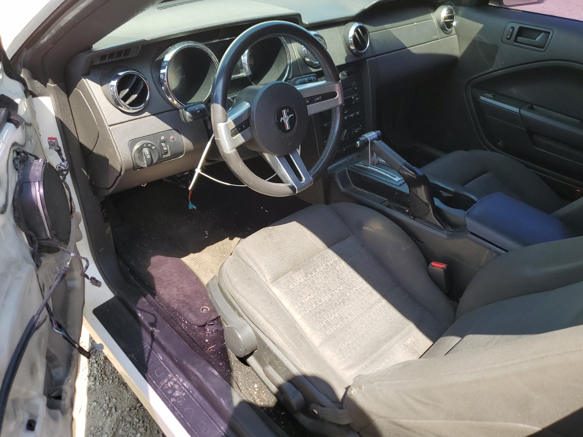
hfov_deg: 65.3
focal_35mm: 27
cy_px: 217
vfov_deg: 51.4
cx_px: 295
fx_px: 455
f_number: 1.5
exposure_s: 1/476
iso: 50
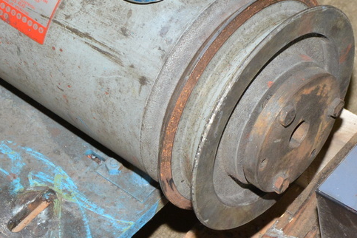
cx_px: 211
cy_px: 89
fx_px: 1832
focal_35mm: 185
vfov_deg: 7.4
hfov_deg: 11.1
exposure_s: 1/60
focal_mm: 35
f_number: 7.1
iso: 800
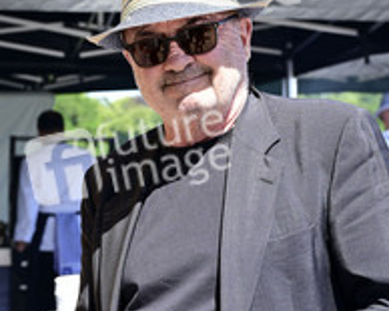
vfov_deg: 17.9
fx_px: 978
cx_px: 186
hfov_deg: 22.5
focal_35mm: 85
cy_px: 259
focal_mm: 44
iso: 100
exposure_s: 1/200
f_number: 5
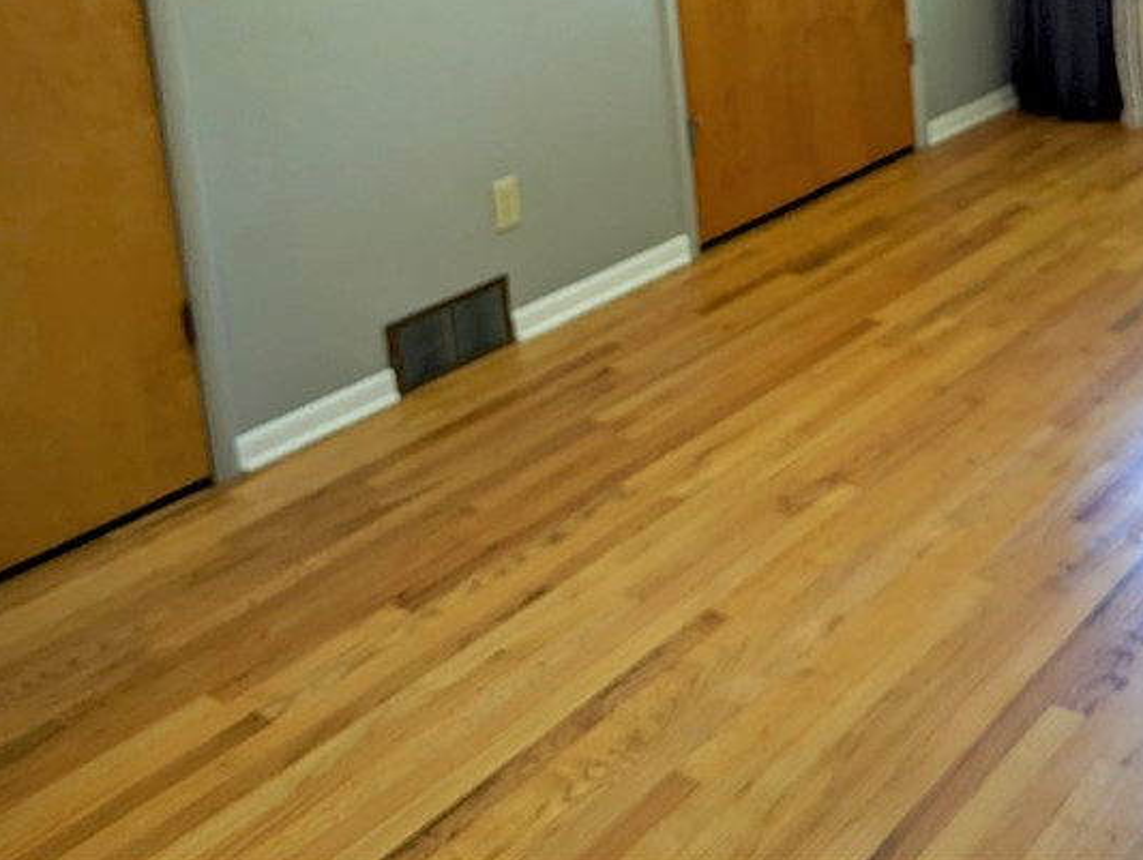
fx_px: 1521
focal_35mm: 46
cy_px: 41
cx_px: 780
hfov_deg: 40.6
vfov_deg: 29.8
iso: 89
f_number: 1.85
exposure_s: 1/120
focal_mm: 6.81
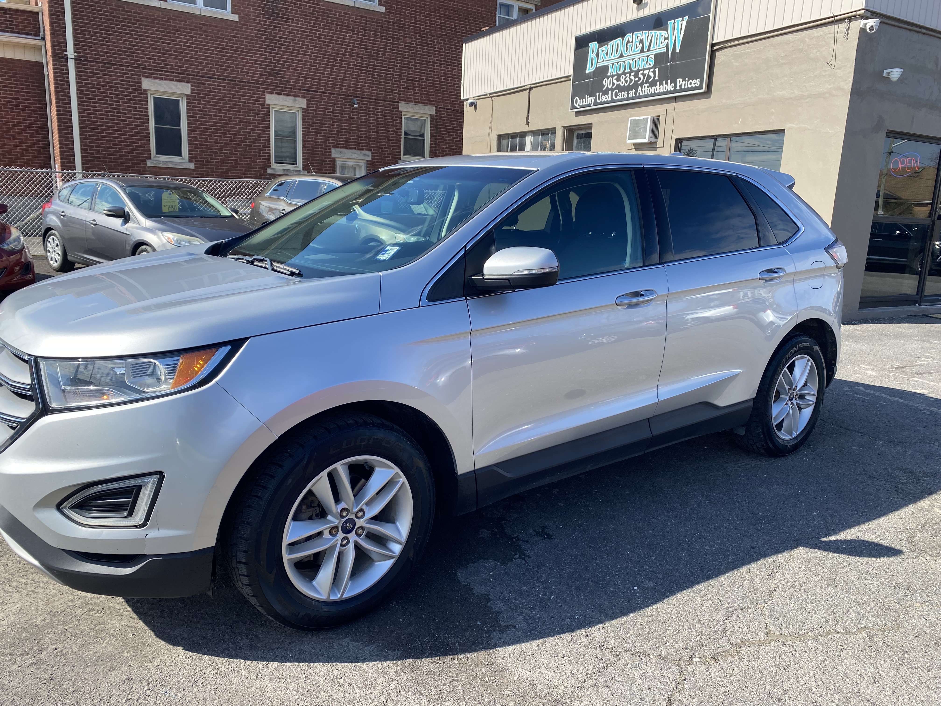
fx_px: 707
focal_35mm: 26
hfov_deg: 67.3
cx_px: 470
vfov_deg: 53.1
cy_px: 353
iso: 32
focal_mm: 4.25
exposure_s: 1/1412
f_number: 1.8
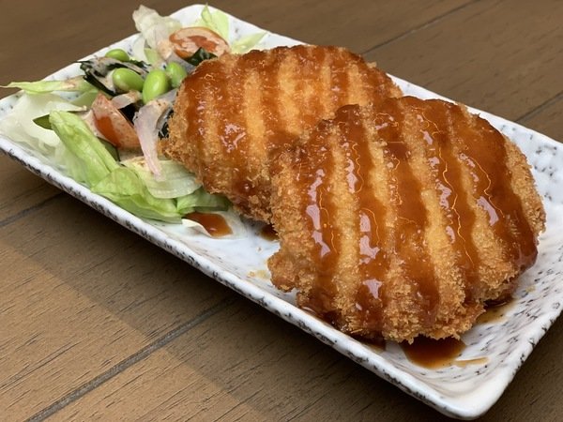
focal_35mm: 52
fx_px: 846
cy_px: 211
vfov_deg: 28.0
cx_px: 282
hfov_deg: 36.8
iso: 100
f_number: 2.4
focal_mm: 6
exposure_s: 1/50
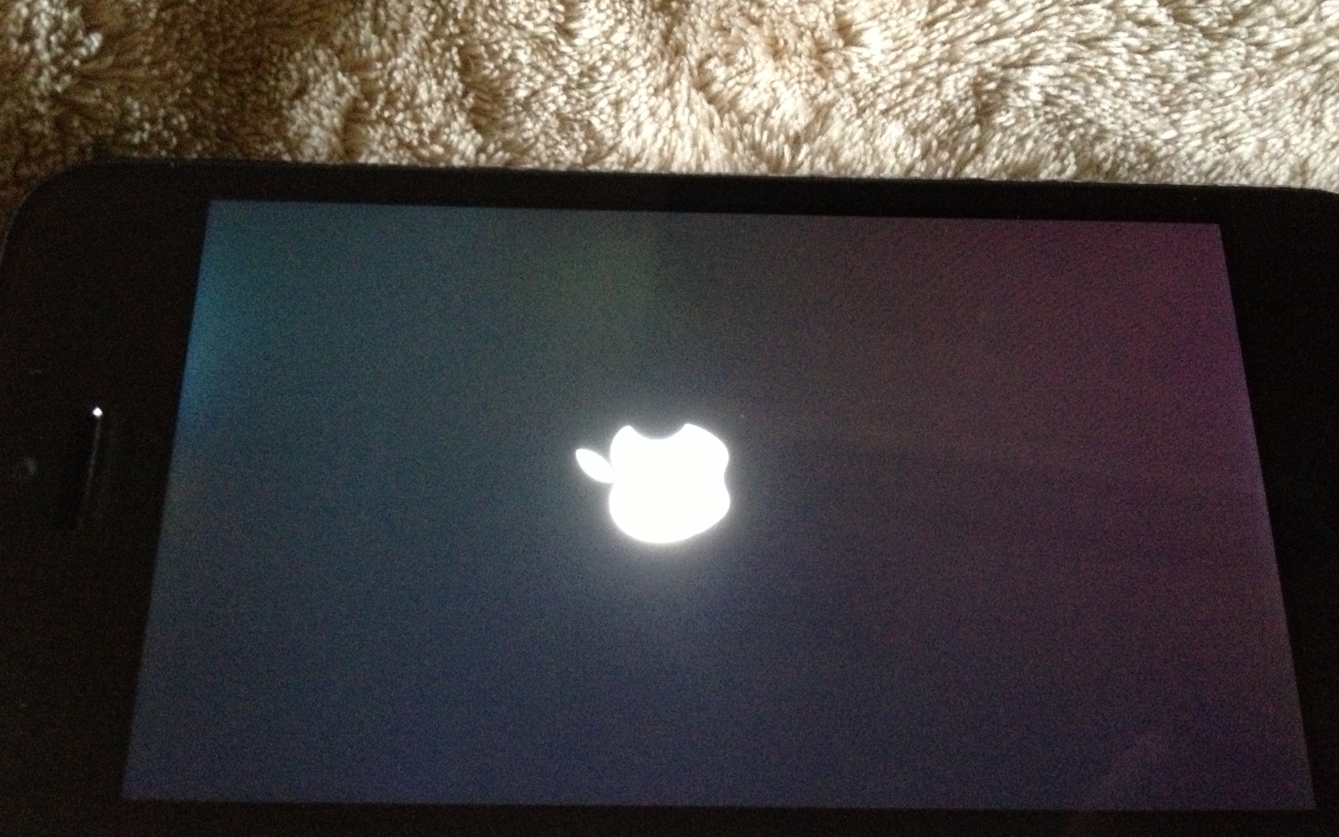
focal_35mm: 38
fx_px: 1387
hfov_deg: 51.5
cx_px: 663
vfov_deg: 33.6
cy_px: 382
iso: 800
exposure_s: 1/15
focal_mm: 4.28
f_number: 2.4
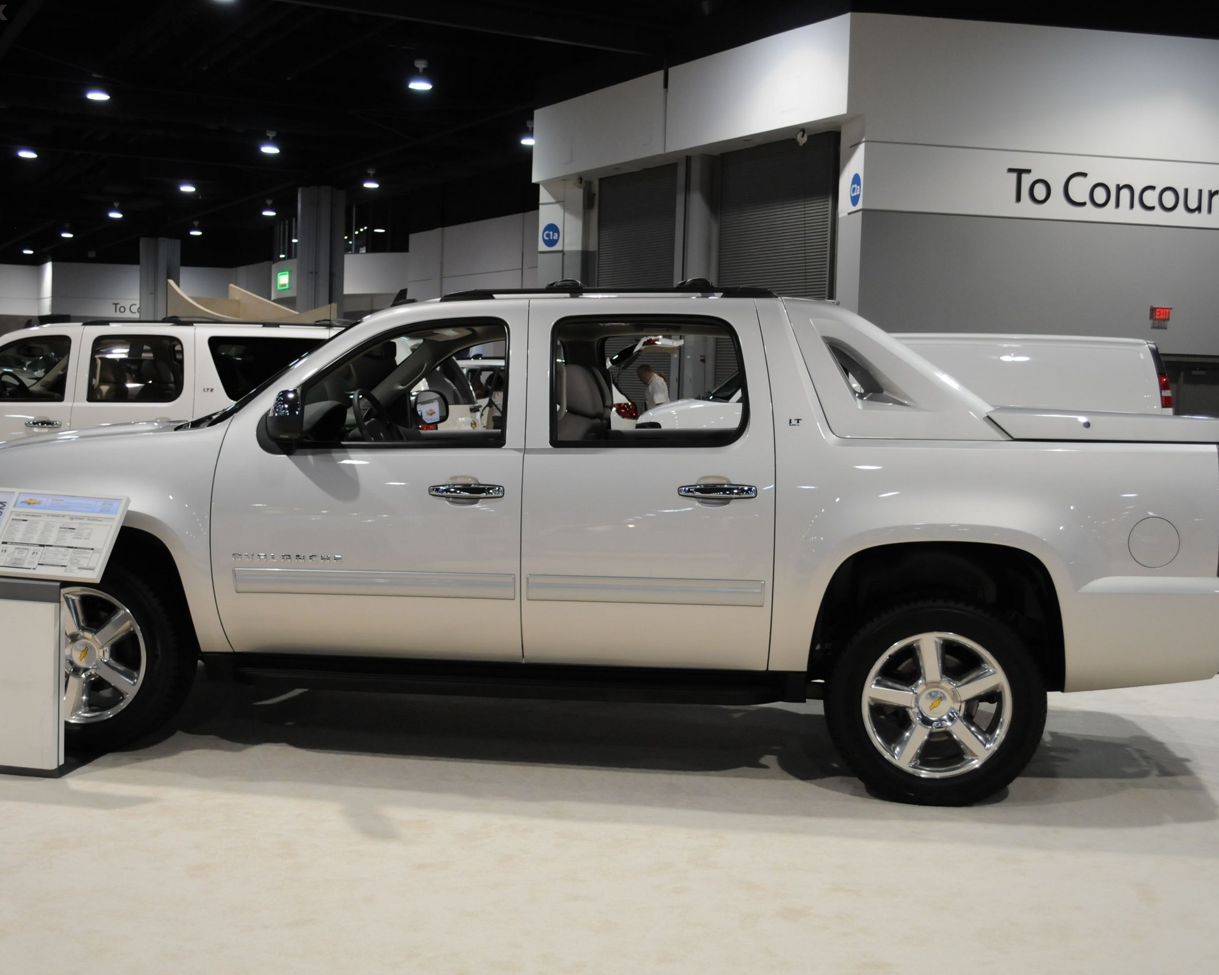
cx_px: 616
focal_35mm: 41
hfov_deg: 44.8
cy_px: 489
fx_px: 1479
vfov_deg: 36.5
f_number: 4.5
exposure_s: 1/80
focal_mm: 24
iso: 800
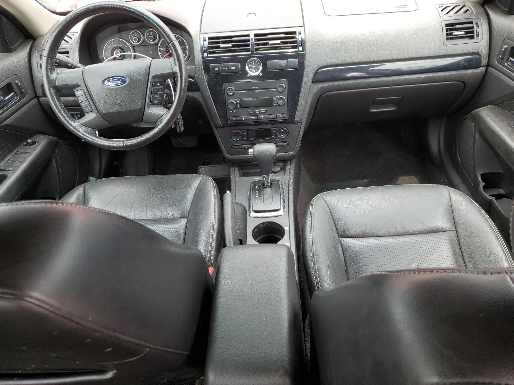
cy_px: 192
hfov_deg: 67.3
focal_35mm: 26
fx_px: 386
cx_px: 257
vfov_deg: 53.1
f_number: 1.5
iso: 50
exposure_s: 1/196
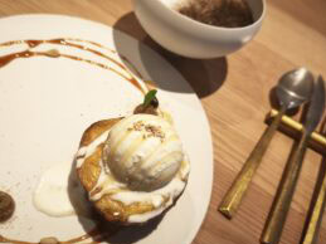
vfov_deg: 44.1
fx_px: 301
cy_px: 109
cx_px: 146
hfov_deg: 56.7
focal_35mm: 32
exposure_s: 1/100
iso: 320
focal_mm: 6.5
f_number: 1.6
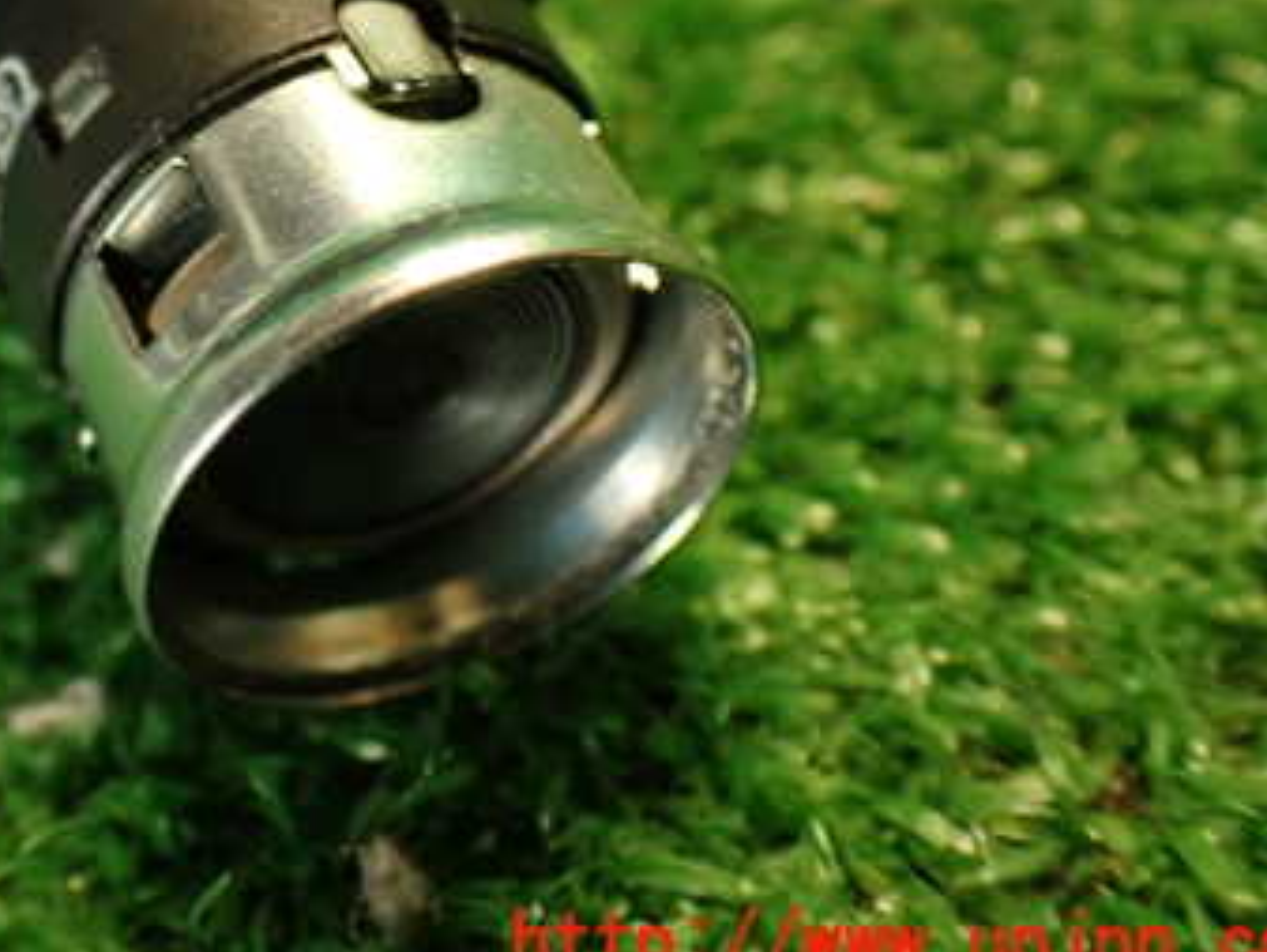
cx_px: 233
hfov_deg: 32.7
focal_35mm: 57
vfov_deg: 25.1
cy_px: 147
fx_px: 2087
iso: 400
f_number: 2.4
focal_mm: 5.79
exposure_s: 1/30
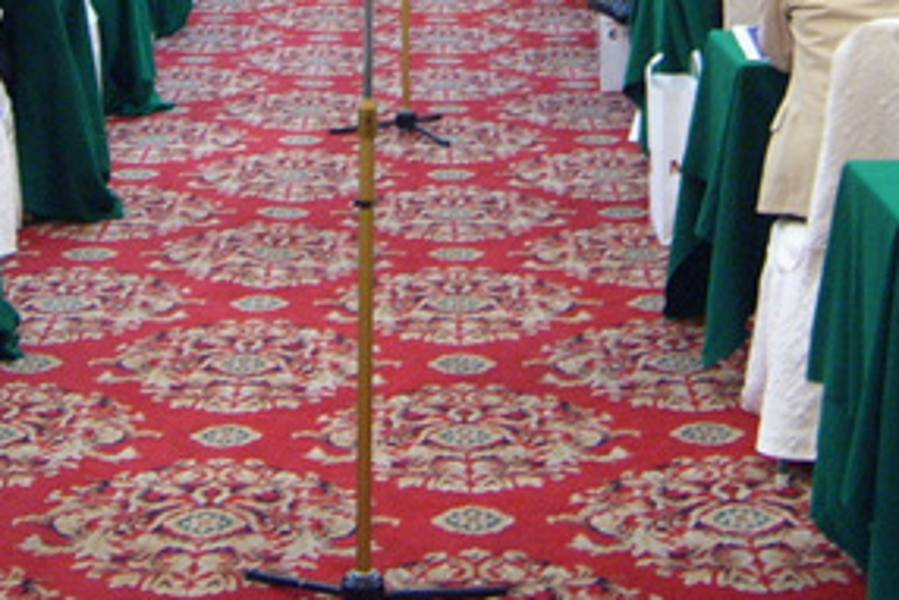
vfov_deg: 15.3
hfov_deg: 23.6
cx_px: 380
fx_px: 2149
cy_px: -129
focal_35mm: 86
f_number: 2.9
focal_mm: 6.2
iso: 141
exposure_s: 1/10
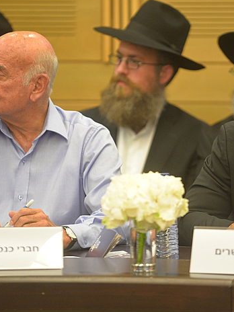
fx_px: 2839
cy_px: 138
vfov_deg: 6.3
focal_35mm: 315
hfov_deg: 4.7
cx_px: 147
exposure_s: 1/125
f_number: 2.8
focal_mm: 190
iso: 2000
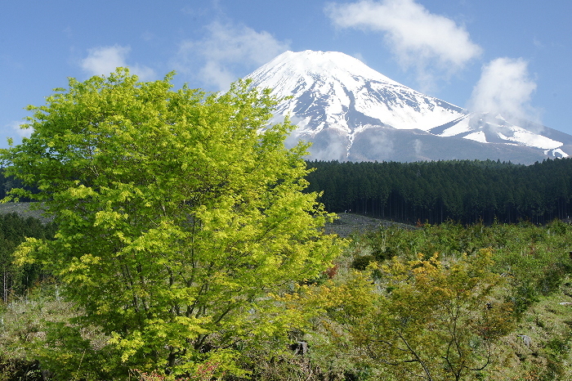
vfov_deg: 22.6
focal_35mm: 60
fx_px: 953
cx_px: 286
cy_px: 190
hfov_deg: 33.4
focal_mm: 40
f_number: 25
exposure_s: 1/5
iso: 100
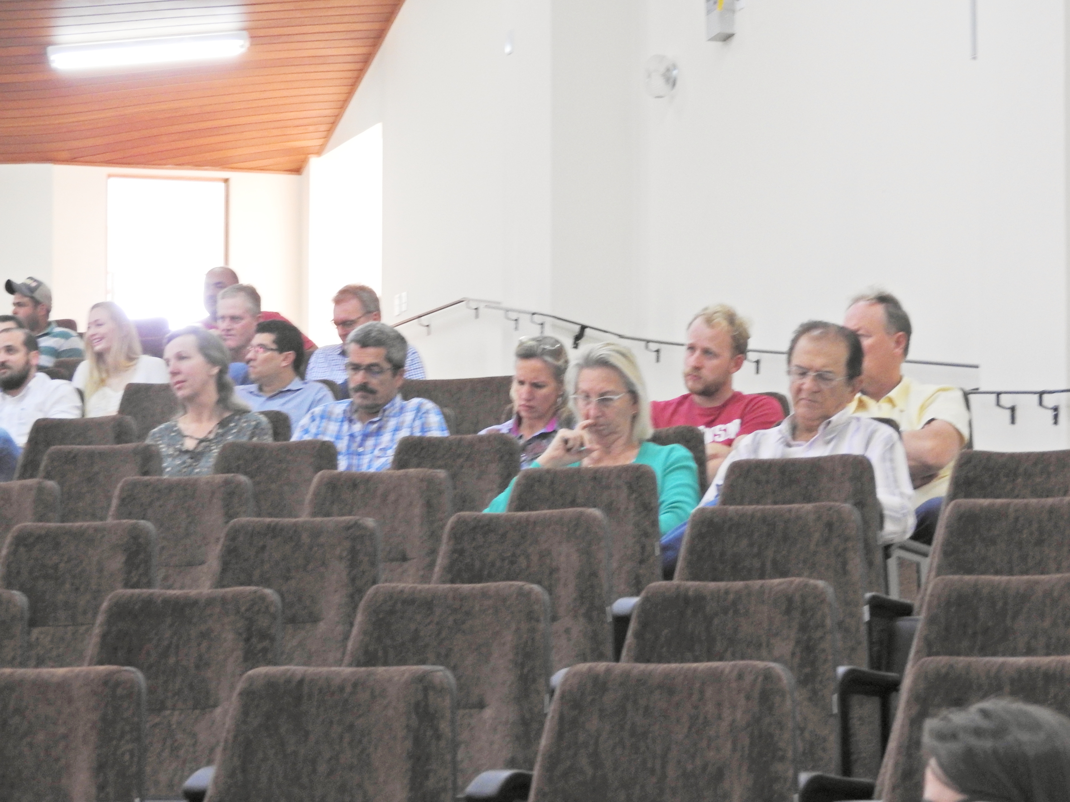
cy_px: 401
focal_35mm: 115
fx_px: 3555
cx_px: 535
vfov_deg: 12.9
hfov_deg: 17.1
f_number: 5
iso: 400
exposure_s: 1/20
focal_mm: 20.6
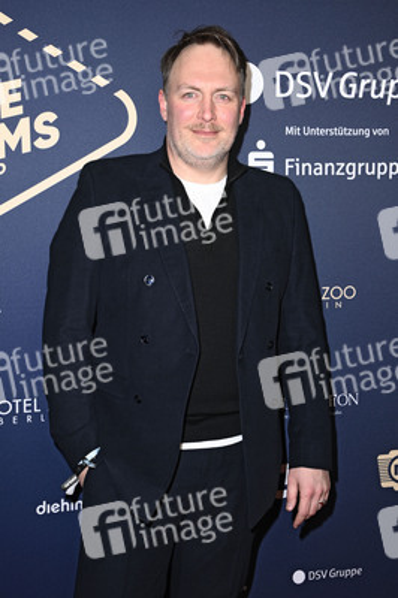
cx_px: 199
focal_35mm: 56
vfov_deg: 35.7
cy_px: 299
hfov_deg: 24.2
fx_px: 930
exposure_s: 1/250
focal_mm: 56
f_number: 5.6
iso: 320
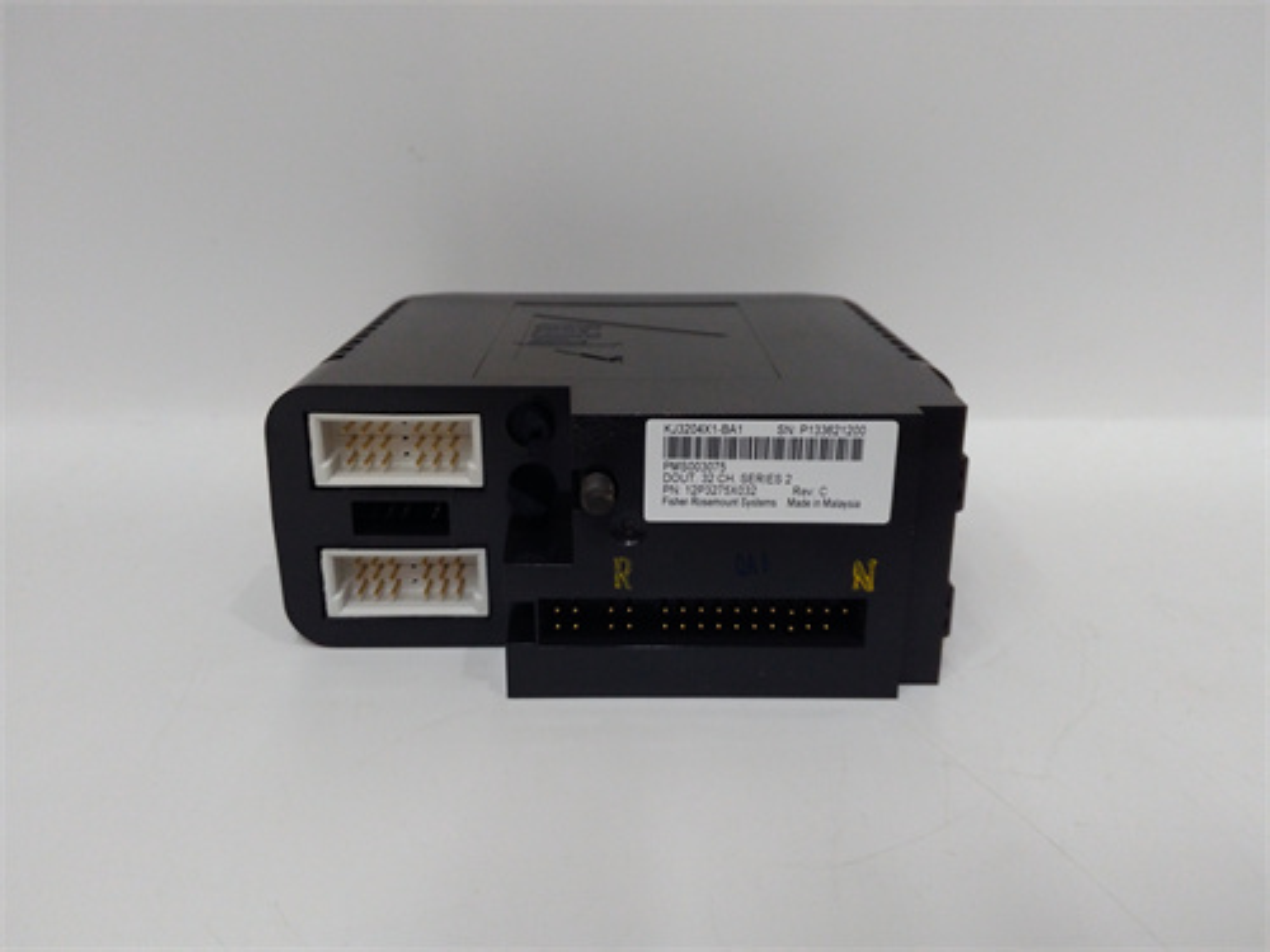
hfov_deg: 65.3
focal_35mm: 27
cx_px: 635
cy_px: 476
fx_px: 991
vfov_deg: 51.4
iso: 261
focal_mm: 3.79
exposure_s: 1/33
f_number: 2
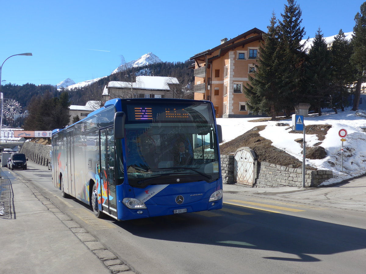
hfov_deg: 51.4
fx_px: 381
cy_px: 137
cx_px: 183
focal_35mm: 36
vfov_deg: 39.7
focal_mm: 7.5
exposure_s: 1/2000
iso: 80
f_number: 2.8
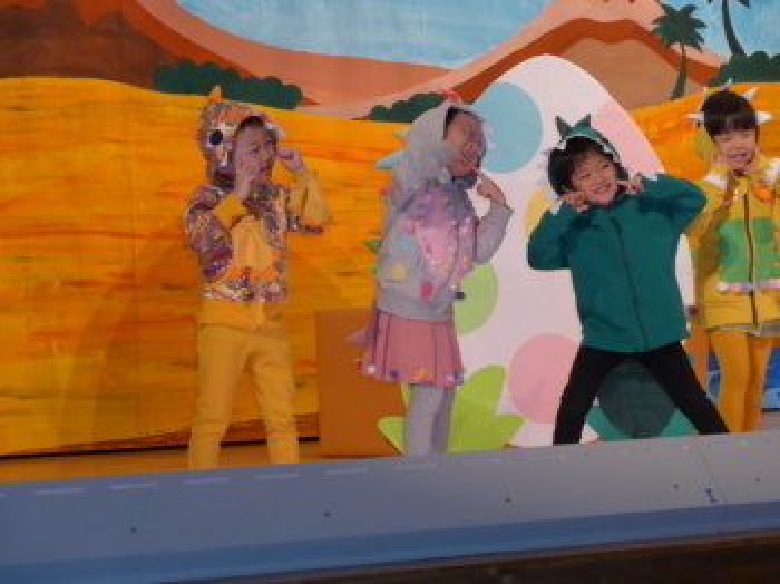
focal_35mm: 103
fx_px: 2319
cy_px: 292
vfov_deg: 14.3
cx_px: 390
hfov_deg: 19.1
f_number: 4.8
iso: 800
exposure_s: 1/125
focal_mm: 20.4
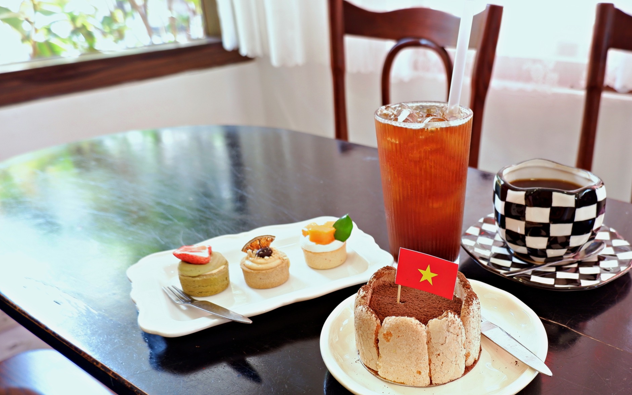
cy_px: 250
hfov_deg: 58.1
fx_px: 551
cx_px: 431
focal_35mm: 32
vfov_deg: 39.1
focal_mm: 15
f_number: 3.5
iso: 200
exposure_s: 1/26
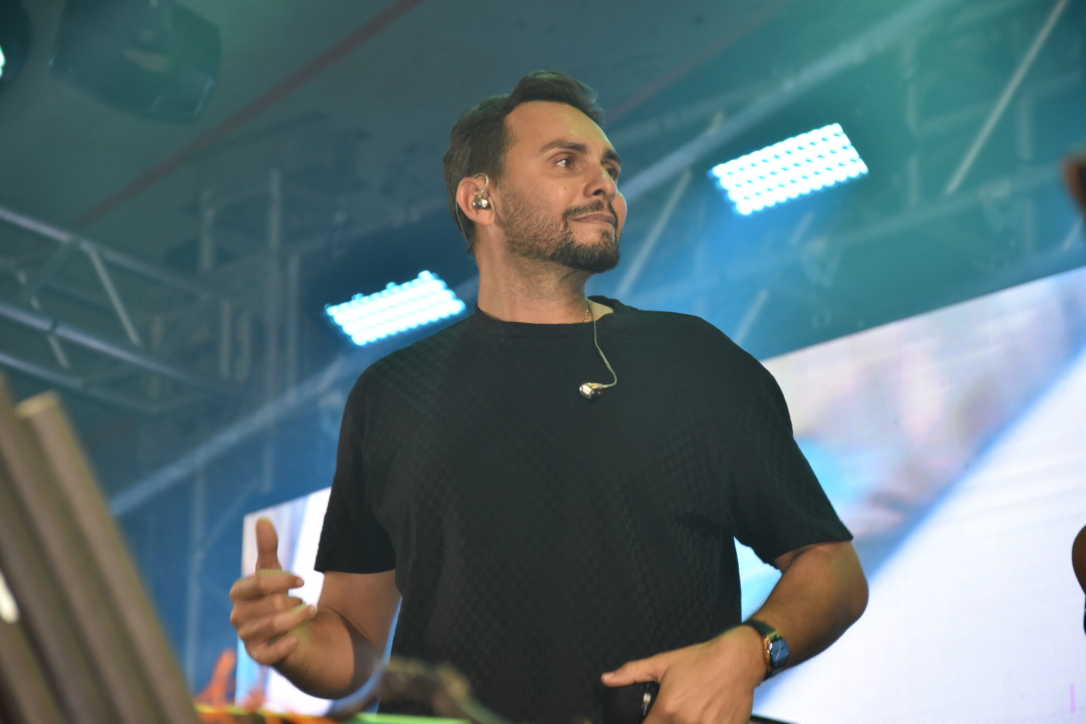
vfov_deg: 8.2
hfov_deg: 12.2
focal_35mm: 168
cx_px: 543
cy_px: 362
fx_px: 5068
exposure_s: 1/100
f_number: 5.6
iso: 800
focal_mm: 112
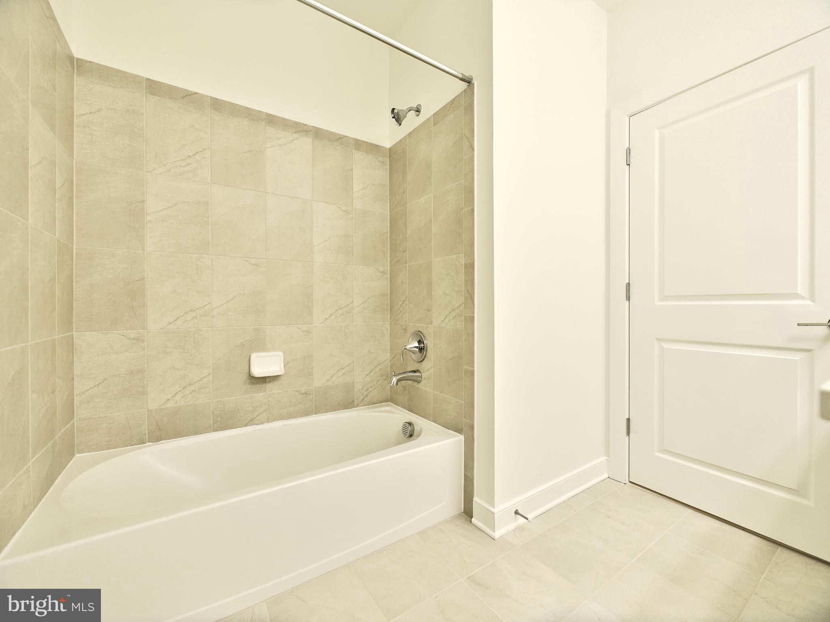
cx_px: 415
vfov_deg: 85.7
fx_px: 336
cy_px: 311
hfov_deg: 102.1
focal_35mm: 14
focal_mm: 18
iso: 800
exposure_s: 1/80
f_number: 4
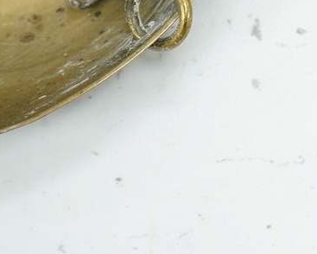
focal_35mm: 237
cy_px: -228
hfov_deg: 8.0
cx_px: 488
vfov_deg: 6.4
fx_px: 2225
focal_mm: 54
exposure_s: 1/80
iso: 2500
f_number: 7.1
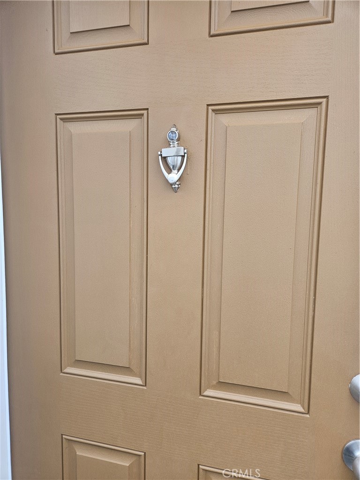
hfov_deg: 58.9
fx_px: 319
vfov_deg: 73.9
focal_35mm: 23
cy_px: 240
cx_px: 180
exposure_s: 1/207
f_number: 1.8
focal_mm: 5.4
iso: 100
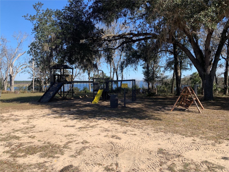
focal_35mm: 26
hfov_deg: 67.3
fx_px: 172
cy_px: 86
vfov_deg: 53.1
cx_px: 114
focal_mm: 4.25
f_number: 1.8
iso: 25
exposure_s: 1/1992
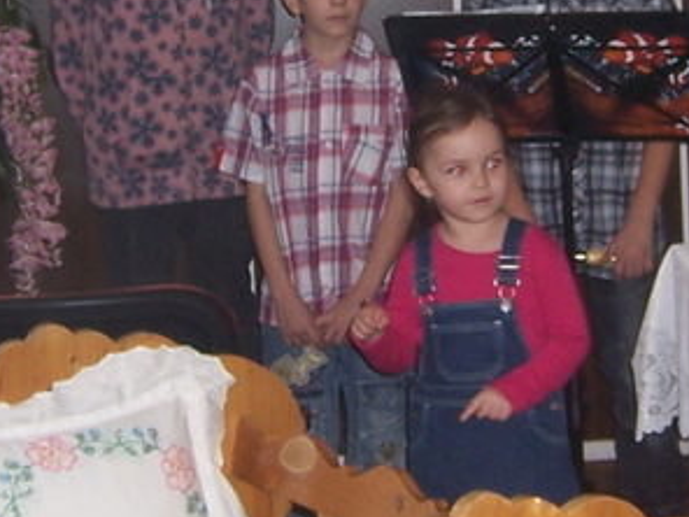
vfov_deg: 13.0
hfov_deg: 17.3
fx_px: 2269
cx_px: 382
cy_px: 130
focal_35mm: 114
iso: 80
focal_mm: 5.5
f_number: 2.8
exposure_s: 1/60
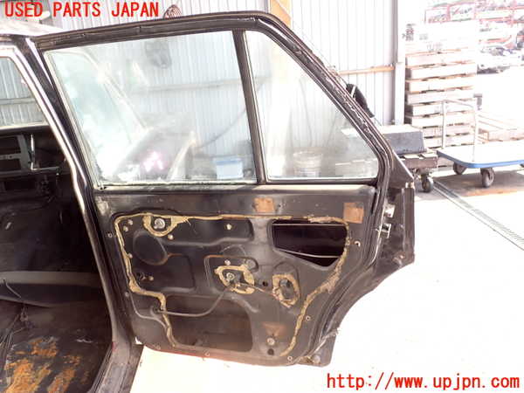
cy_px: 196
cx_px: 262
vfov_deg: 46.8
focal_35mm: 30
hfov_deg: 60.0
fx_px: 454
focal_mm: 5.4
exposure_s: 1/60
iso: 100
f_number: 3.2
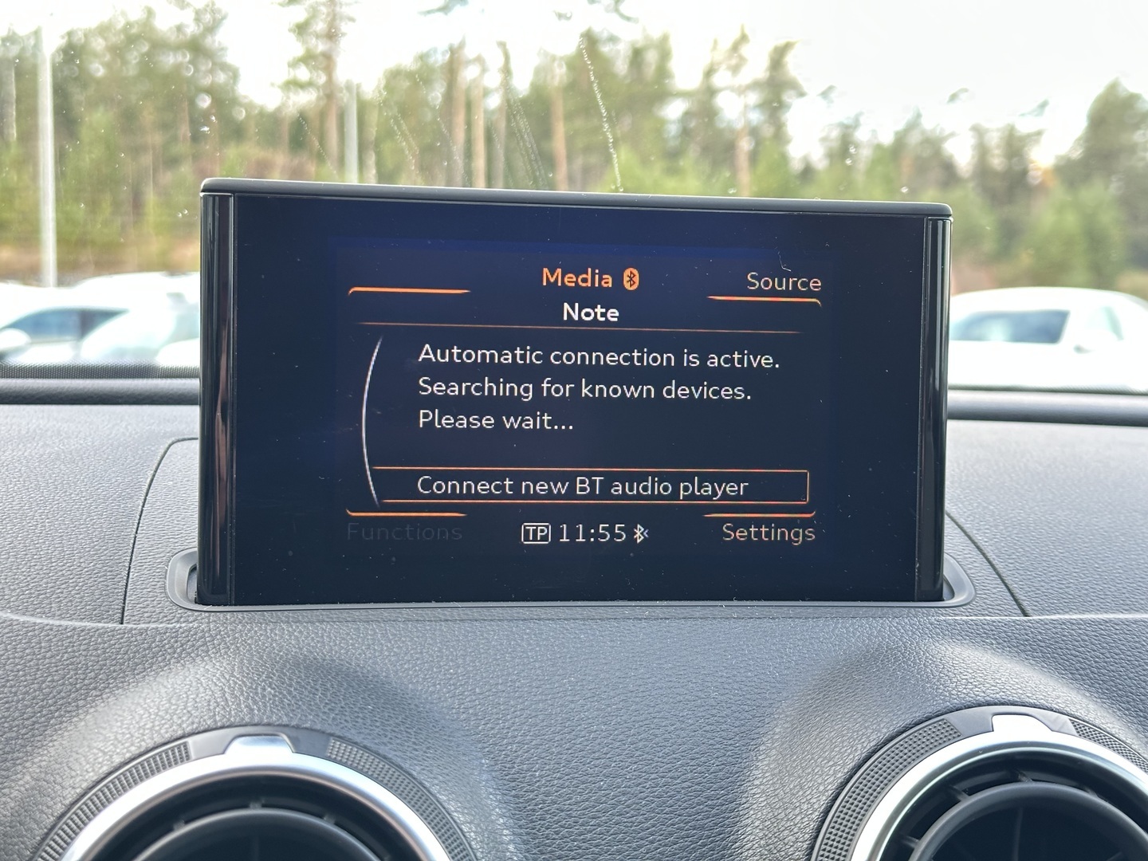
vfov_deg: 30.3
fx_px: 1592
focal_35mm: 48
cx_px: 574
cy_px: 430
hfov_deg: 39.7
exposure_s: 1/60
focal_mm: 6.86
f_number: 1.78
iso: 200
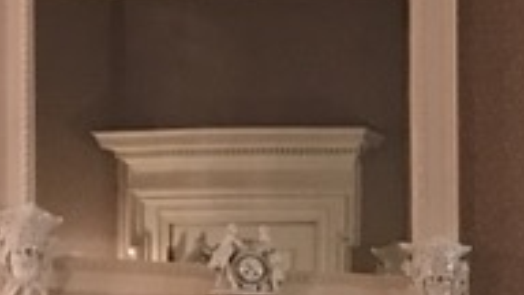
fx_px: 1987
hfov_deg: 13.8
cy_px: 512
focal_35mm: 143
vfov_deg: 8.2
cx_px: 873
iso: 100
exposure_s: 1/12
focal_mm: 3.99
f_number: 1.8
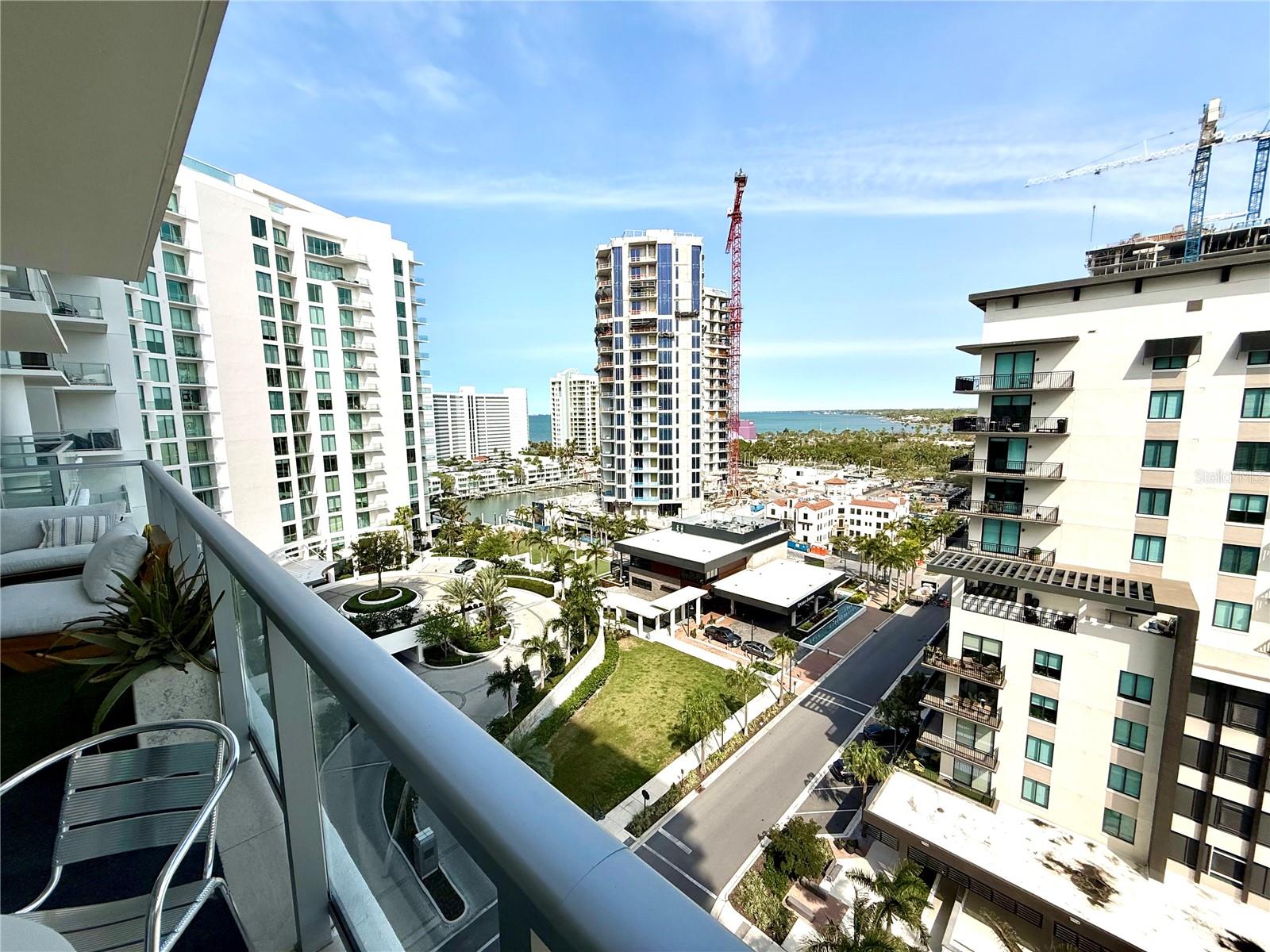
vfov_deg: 85.7
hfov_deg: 102.1
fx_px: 514
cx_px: 635
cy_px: 476
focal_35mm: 14
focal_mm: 2.22
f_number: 2.2
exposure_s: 1/3891
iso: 50
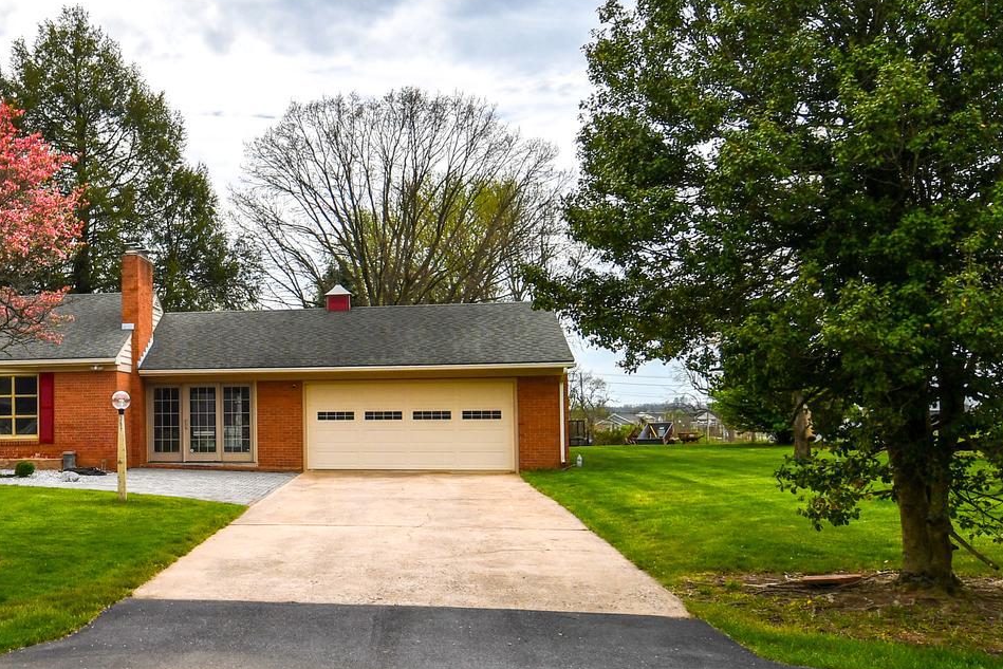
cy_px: 402
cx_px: 47
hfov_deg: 42.3
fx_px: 1142
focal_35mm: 41
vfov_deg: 32.5
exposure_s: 1/320
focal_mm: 13
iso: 100
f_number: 9
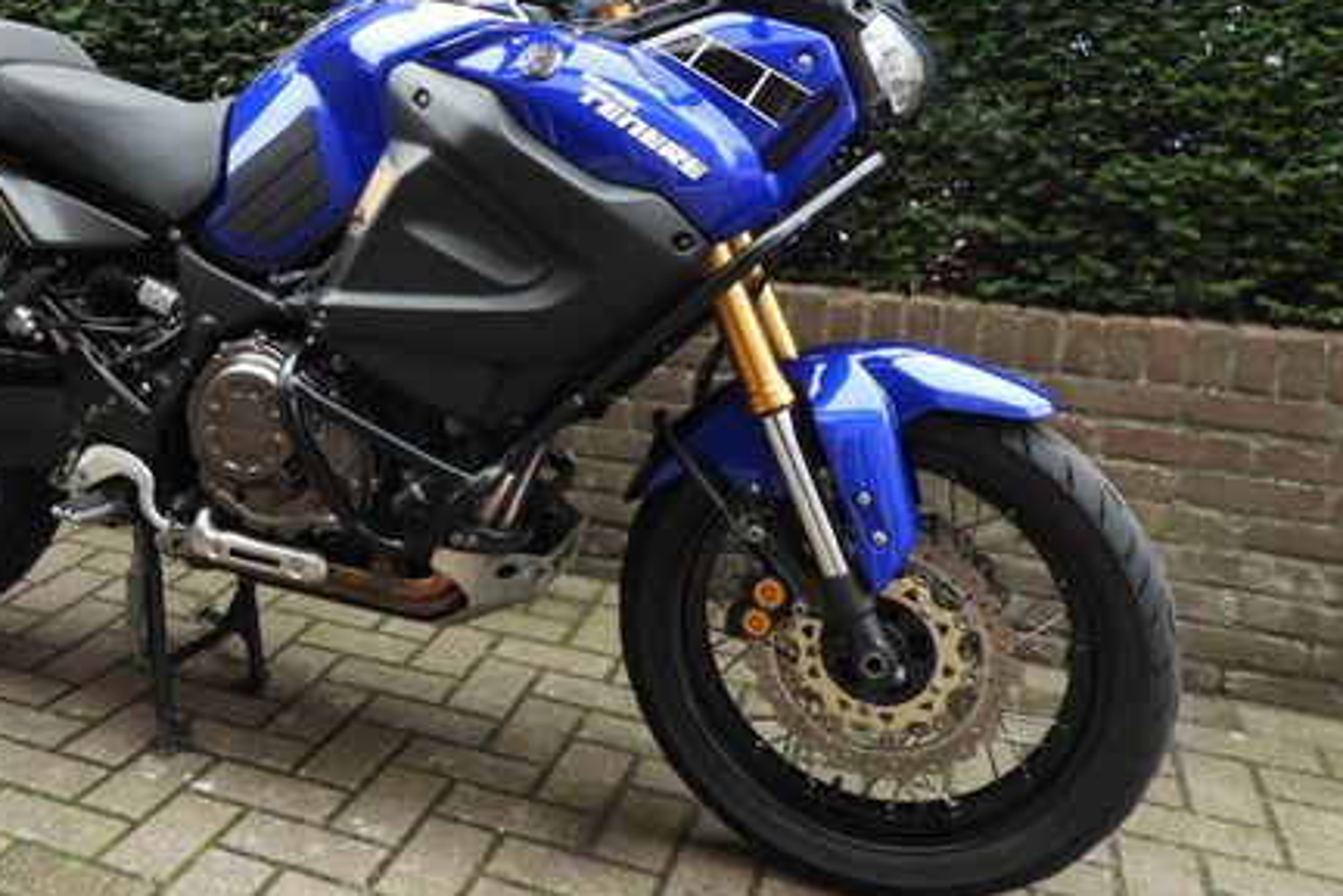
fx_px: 1380
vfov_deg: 35.0
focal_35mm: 37
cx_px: 379
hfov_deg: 50.3
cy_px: 205
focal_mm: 4.3
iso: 100
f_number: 3.3
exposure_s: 1/60
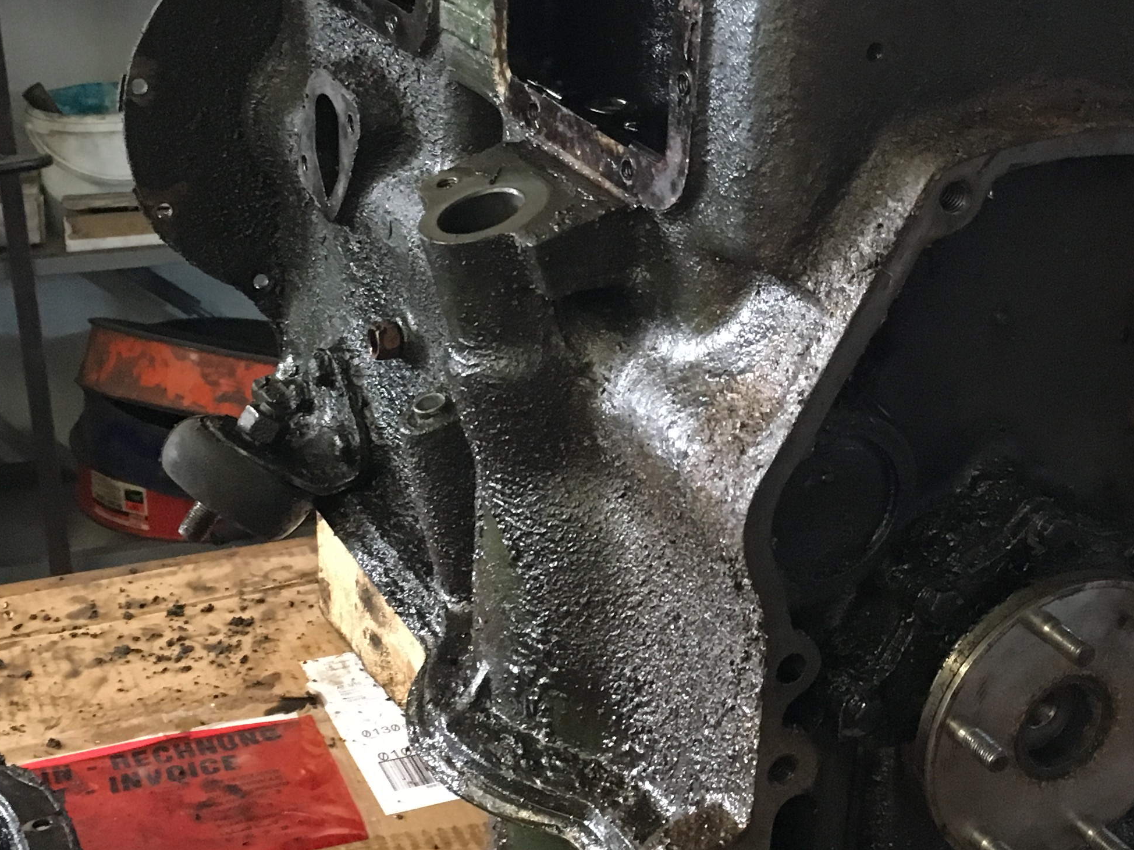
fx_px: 1966
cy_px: 348
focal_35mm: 60
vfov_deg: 24.4
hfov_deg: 32.1
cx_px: 644
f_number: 2.2
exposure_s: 1/17
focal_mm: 4.15
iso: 250
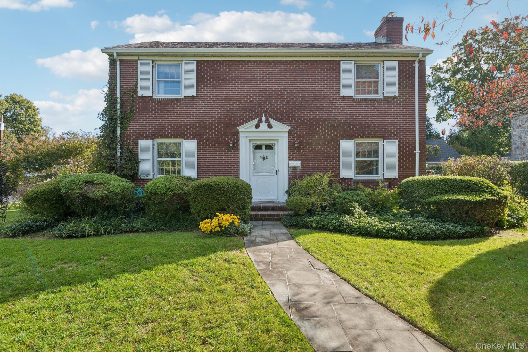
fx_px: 249
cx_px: 264
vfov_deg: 70.4
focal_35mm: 17
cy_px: 176
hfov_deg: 93.3
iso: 200
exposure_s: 1/100
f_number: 8
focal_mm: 17
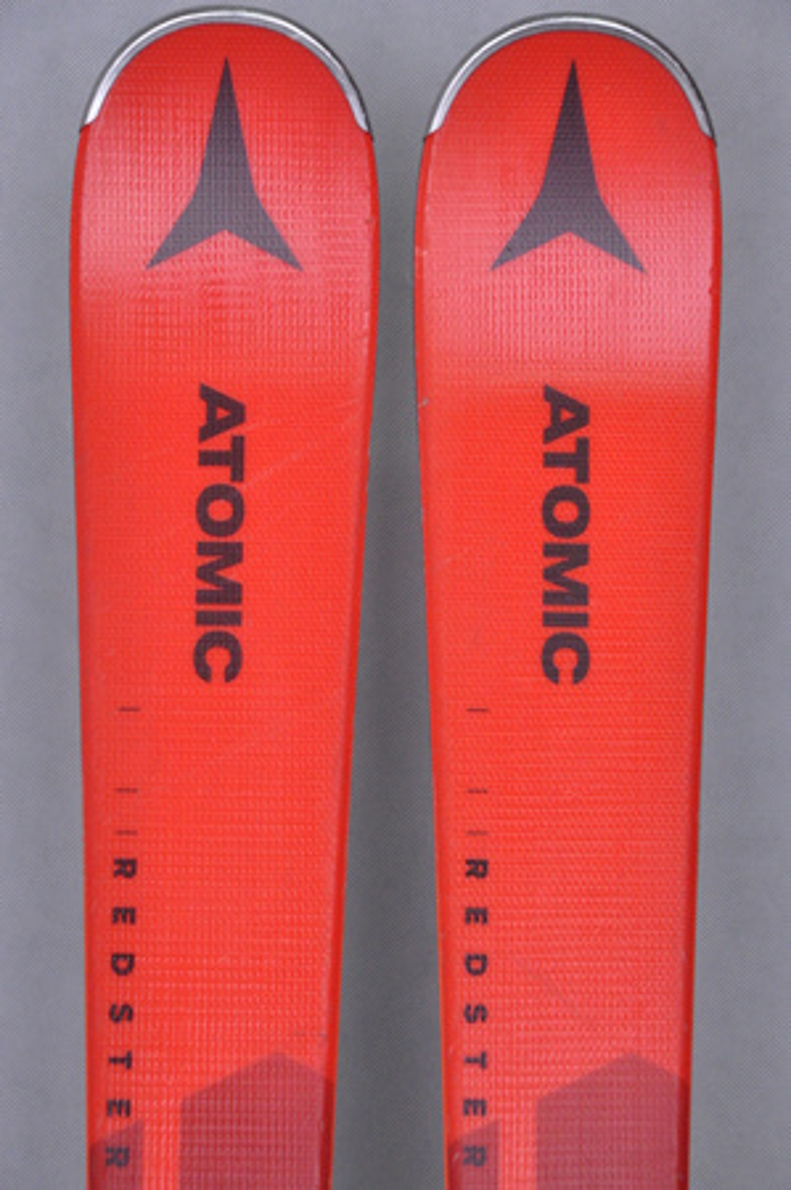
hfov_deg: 8.7
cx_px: 396
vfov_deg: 13.1
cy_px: 595
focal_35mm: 158
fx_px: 5203
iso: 3200
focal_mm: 105
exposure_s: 1/125
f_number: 9.5
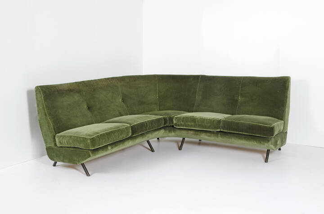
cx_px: 162
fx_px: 404
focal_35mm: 45
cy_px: 107
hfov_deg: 43.7
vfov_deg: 29.7
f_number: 16
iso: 160
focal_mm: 30
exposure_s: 1/200
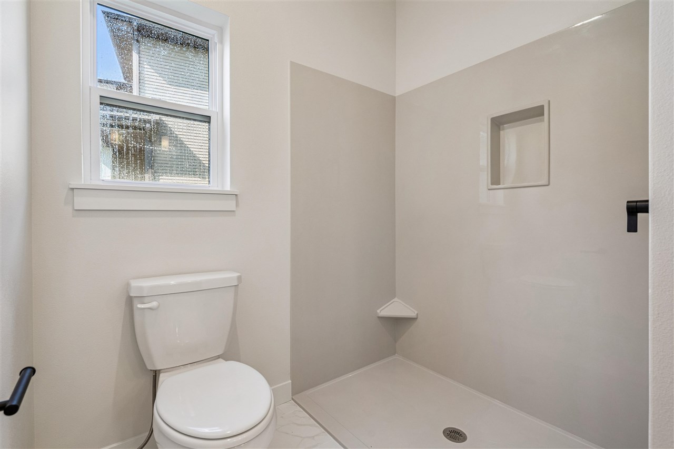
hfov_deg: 96.7
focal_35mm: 16
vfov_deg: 73.7
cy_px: 224
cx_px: 337
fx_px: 299
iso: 640
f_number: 8
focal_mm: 16
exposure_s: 1/50
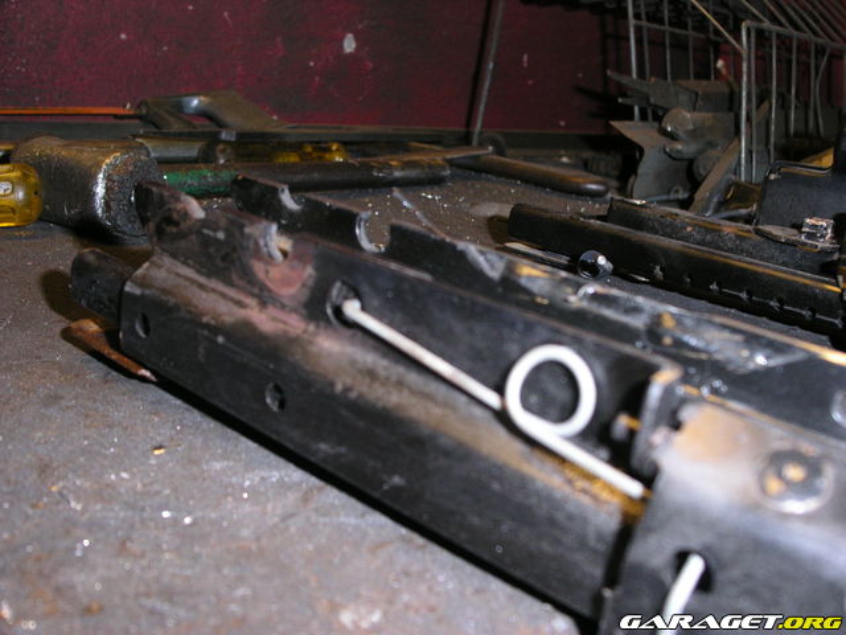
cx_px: 423
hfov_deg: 49.0
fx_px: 929
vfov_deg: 37.7
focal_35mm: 38
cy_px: 318
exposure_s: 1/45
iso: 200
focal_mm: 7.8
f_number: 2.8
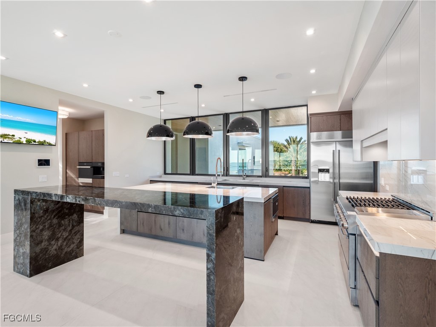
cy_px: 164
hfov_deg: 94.5
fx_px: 202
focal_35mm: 16
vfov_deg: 78.1
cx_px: 218
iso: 200
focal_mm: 8
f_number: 7.1
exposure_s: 1/15
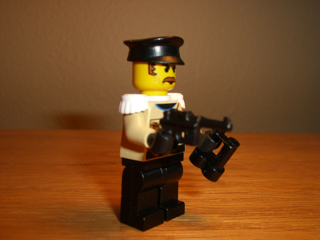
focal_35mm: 39
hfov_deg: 47.9
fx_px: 361
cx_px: 163
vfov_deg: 36.8
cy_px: 122
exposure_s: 1/60
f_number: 4.3
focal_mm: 6.2
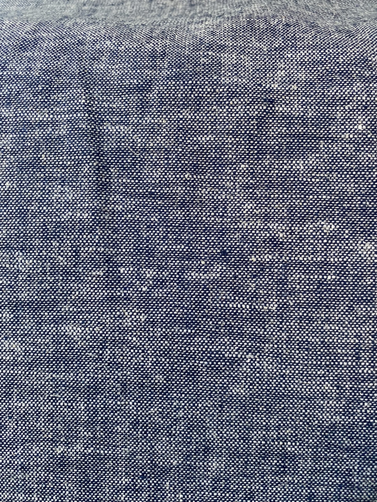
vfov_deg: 67.3
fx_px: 378
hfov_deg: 53.1
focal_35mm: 26
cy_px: 251
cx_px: 188
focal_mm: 4.25
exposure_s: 1/50
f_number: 1.8
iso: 200
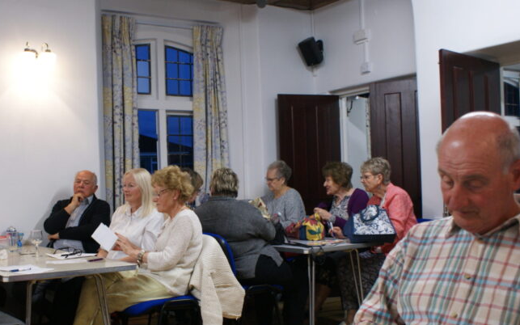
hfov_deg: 56.7
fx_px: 482
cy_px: 156
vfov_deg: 37.3
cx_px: 259
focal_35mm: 34
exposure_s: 1/40
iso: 400
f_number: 4
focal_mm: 22
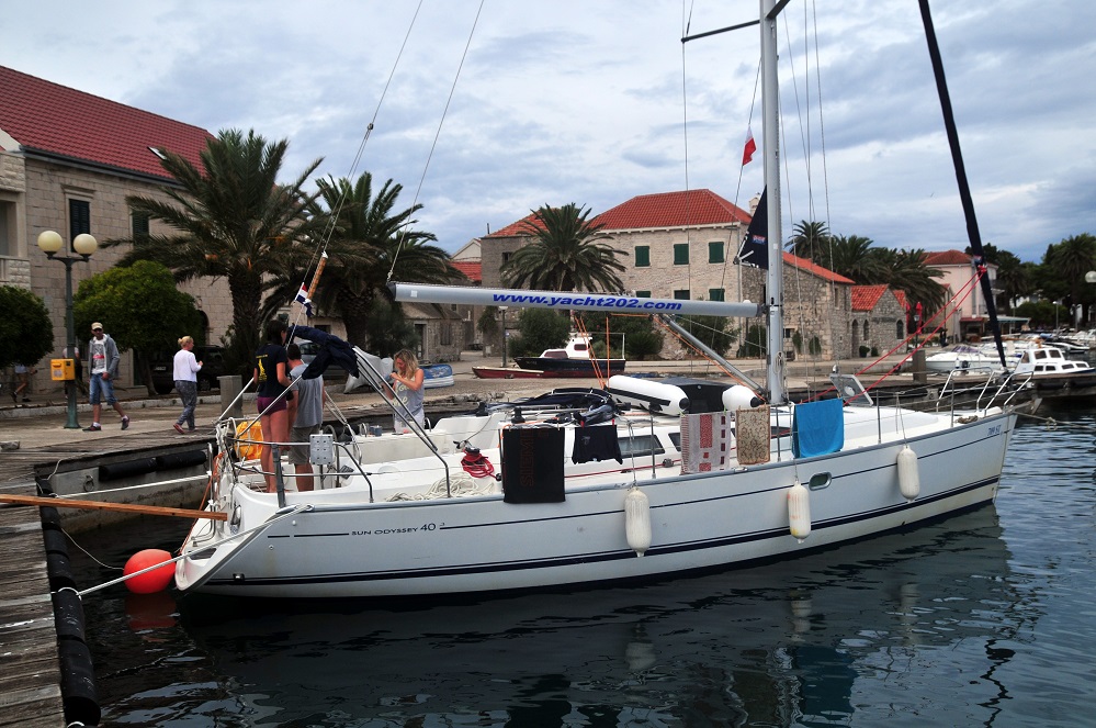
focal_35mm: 33
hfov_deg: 57.3
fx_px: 1003
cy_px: 364
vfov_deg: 39.9
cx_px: 548
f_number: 6.3
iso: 250
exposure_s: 1/2500
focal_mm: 22
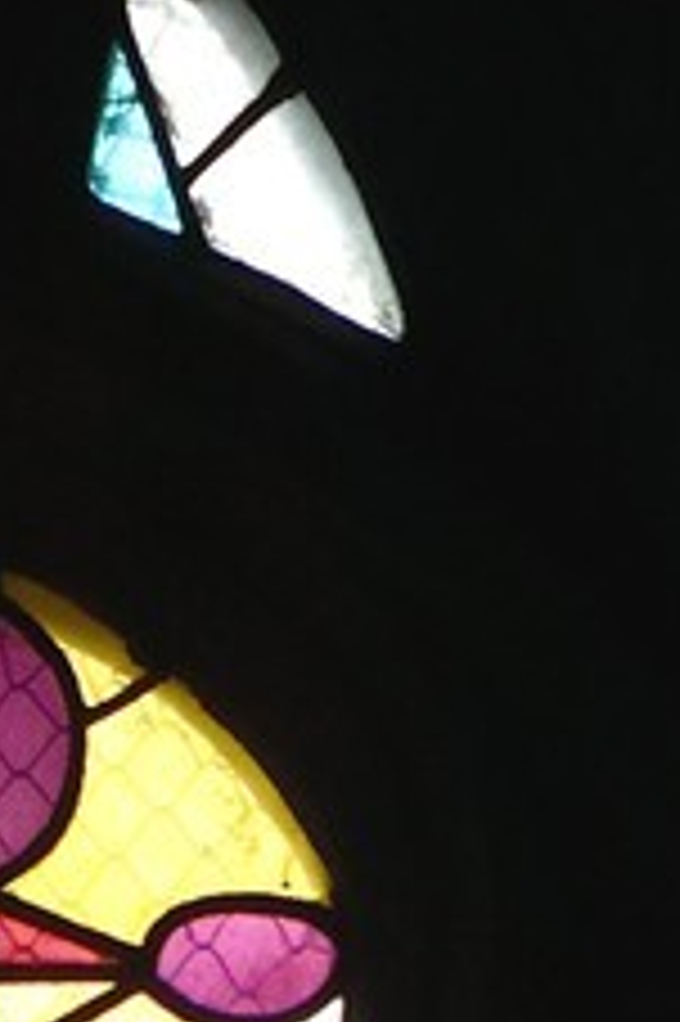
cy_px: 3543
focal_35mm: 1411
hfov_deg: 1.0
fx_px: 40036
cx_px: -1040
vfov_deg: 1.5
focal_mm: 200
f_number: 4.5
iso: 400
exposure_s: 1/125
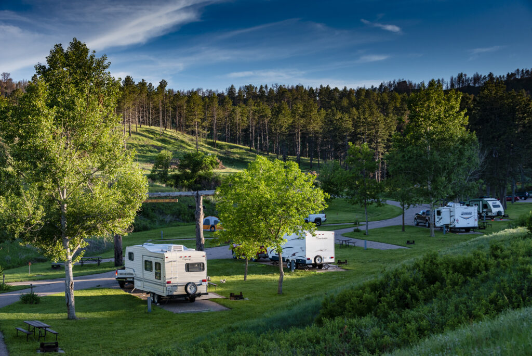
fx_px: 1035
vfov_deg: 19.5
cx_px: 266
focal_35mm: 70
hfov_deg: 28.8
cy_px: 178
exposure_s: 1/500
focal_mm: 70
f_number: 8
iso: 800
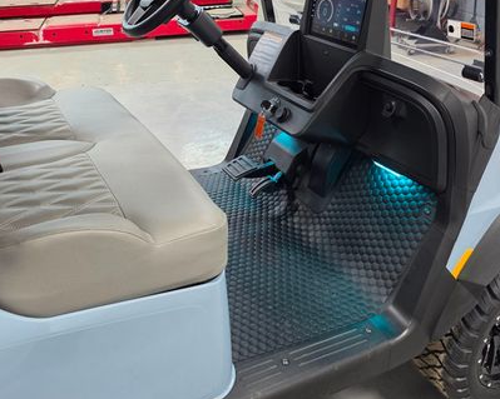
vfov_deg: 41.0
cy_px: 163
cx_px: 221
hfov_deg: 50.2
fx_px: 533
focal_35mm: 36
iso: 250
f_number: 1.7
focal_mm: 6.3
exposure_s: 1/120
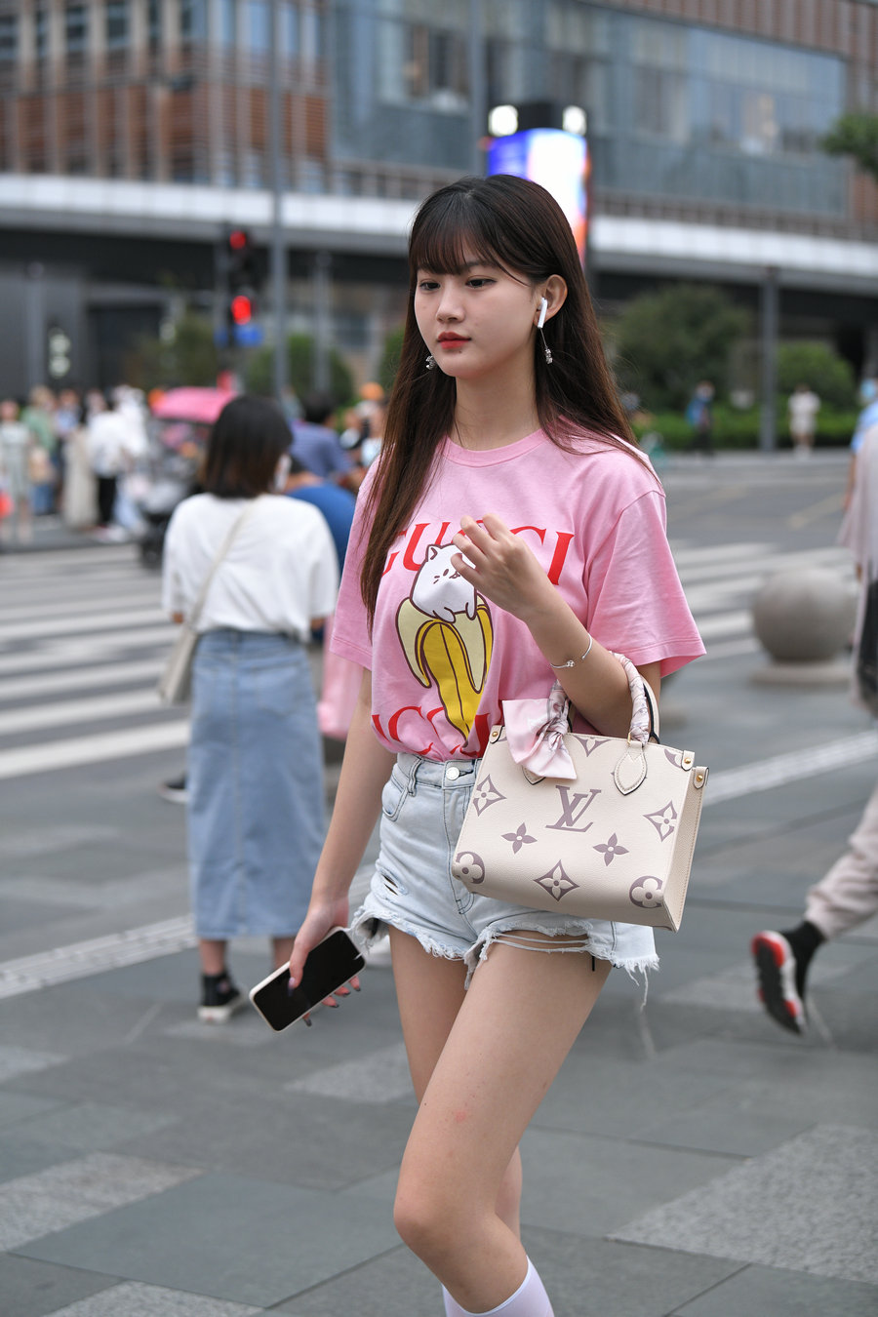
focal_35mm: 70
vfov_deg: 28.8
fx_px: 2561
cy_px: 658
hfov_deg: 19.5
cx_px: 439
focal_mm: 70
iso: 800
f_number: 3.5
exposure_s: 1/500
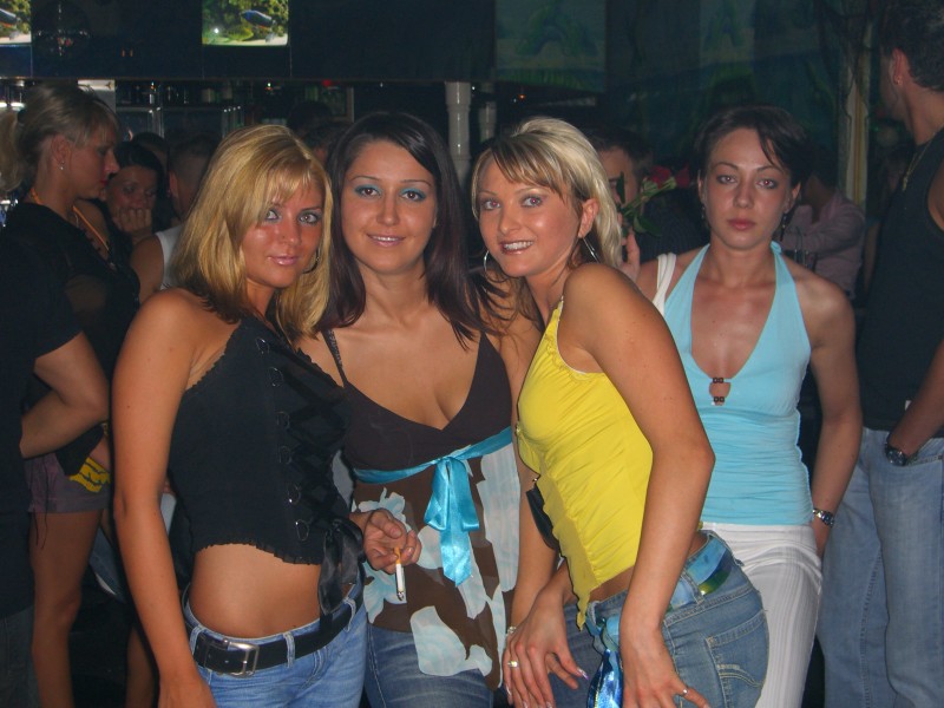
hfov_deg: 33.8
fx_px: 1554
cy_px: 354
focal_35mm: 57
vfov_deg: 25.7
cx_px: 472
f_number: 3.6
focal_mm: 11.8
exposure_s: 1/60
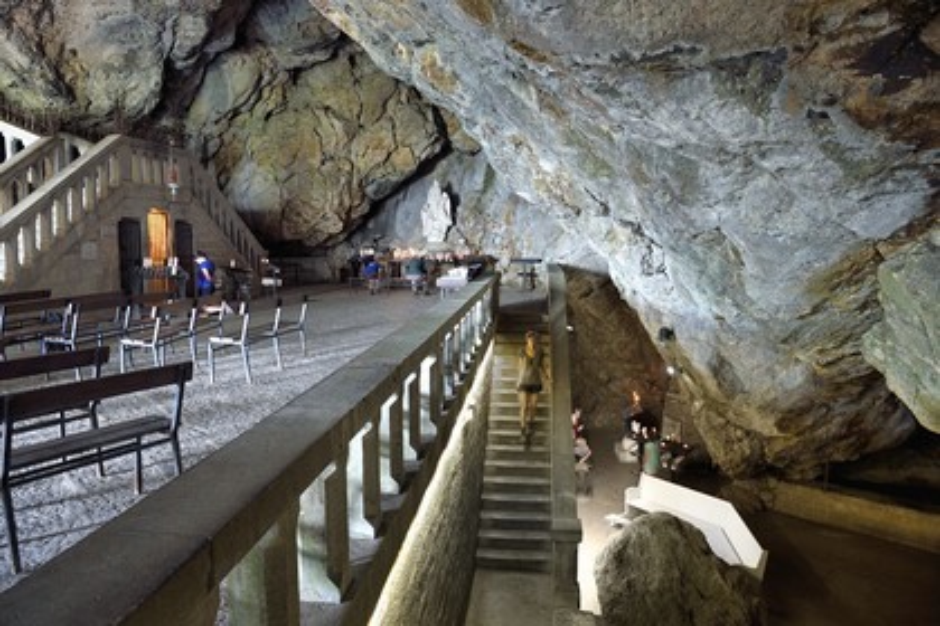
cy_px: 313
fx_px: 705
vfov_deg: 47.9
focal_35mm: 27
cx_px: 470
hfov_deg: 67.4
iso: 1600
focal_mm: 27
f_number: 6.3
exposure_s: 1/6
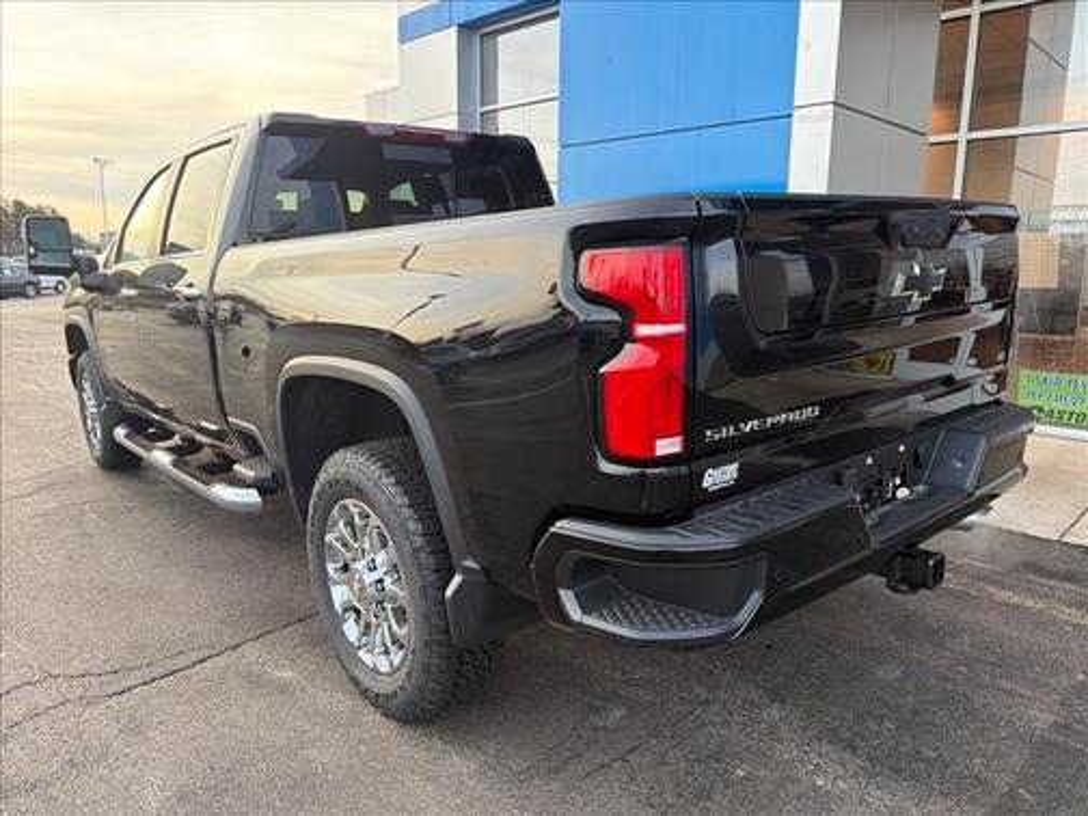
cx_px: 544
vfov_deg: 56.8
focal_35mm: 24
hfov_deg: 71.6
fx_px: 754
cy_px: 408
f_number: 1.78
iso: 100
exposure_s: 1/193
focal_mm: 6.76
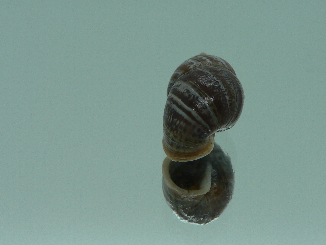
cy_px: 103
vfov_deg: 29.1
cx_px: 203
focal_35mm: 50
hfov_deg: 38.0
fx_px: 471
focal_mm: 4.6
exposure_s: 1/80
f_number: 2.8
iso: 80
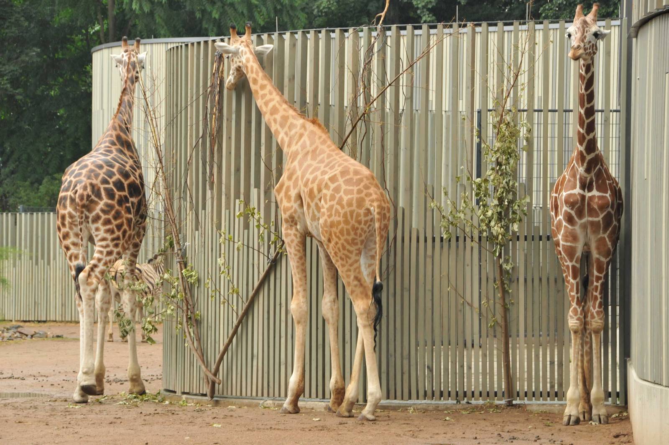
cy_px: 222
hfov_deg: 14.4
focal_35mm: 142
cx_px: 334
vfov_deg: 9.6
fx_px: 2645
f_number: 9
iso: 800
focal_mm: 95
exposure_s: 1/320
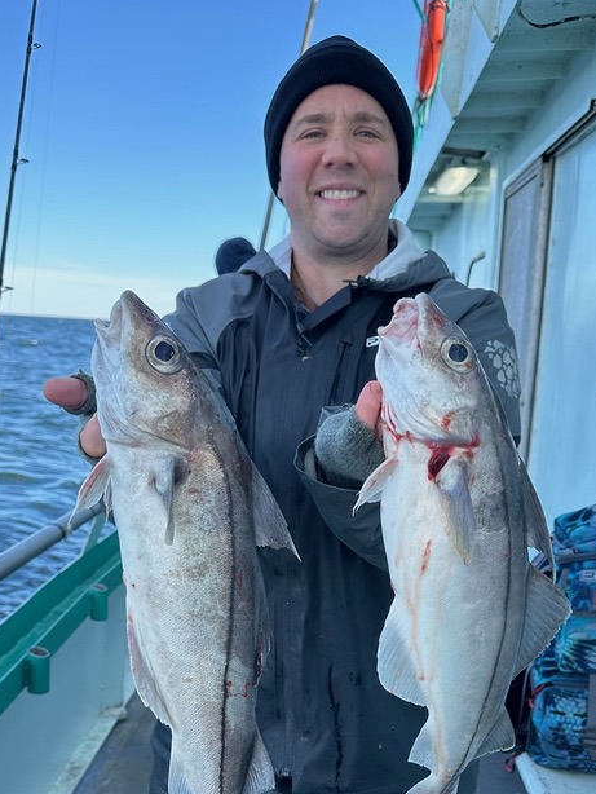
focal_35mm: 40
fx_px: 918
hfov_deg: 36.0
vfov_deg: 44.8
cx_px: 305
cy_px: 618
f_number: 1.78
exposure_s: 1/910
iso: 80
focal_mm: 6.86
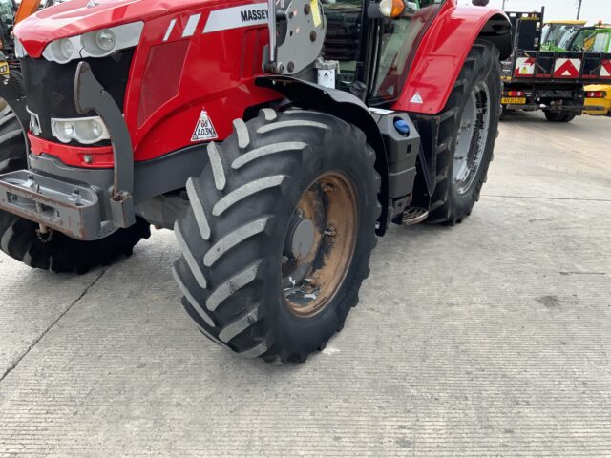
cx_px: 306
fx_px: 512
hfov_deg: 61.7
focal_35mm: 29
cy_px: 229
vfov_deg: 48.2
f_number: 1.8
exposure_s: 1/415
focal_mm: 3
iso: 16
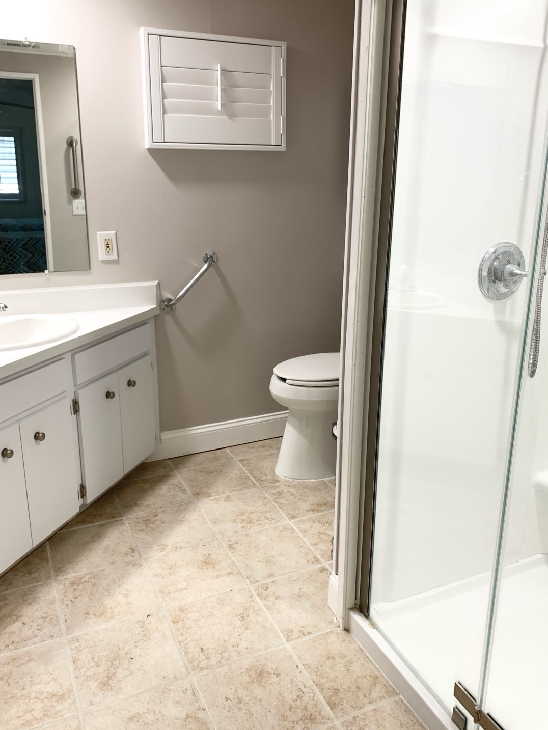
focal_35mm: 29
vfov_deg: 61.6
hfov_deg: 48.2
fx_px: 612
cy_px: 341
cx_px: 287
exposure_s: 1/60
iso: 64
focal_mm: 4.25
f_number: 1.8
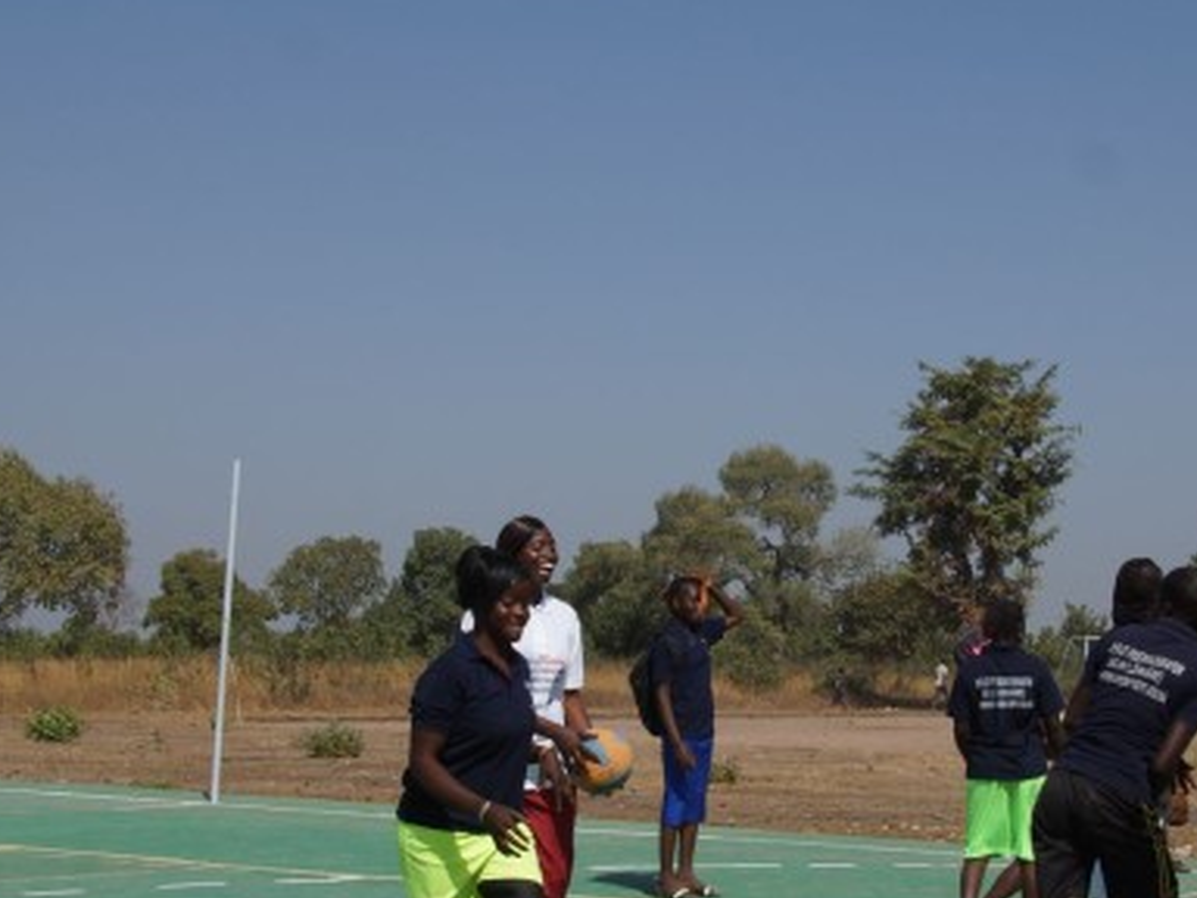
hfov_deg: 26.5
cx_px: 817
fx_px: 2524
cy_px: 485
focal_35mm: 73
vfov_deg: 20.2
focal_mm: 26
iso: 100
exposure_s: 1/500
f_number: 8
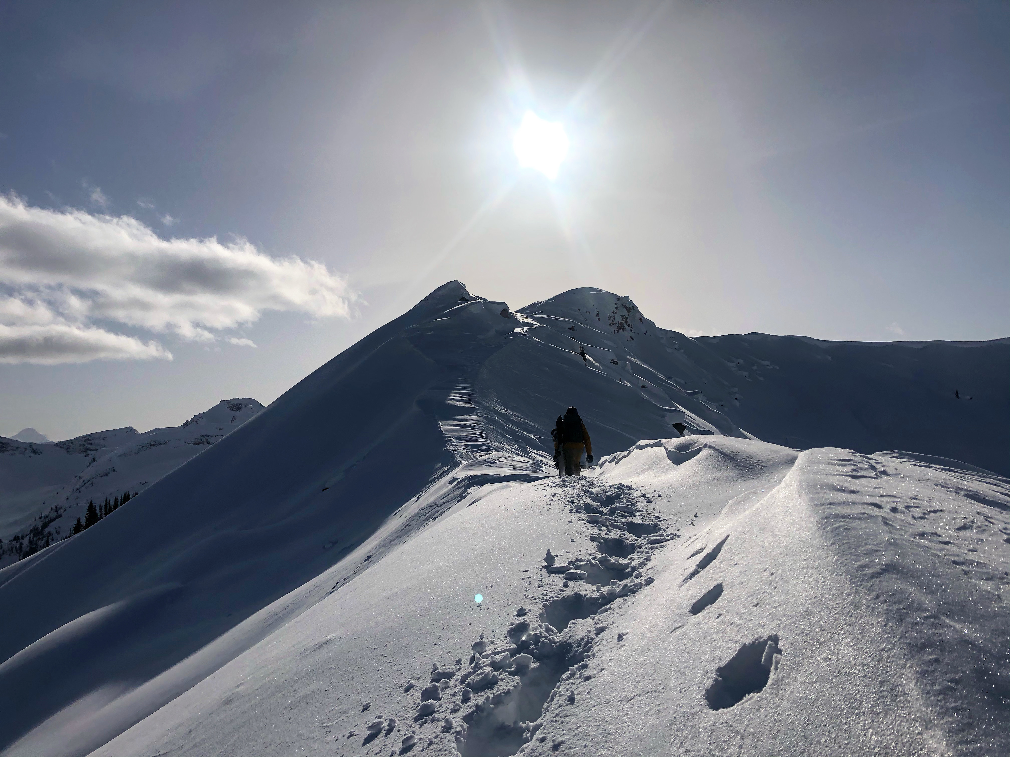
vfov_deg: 49.7
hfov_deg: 63.4
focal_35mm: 28
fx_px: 817
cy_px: 378
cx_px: 505
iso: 25
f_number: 1.8
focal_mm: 3.99
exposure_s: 1/16393
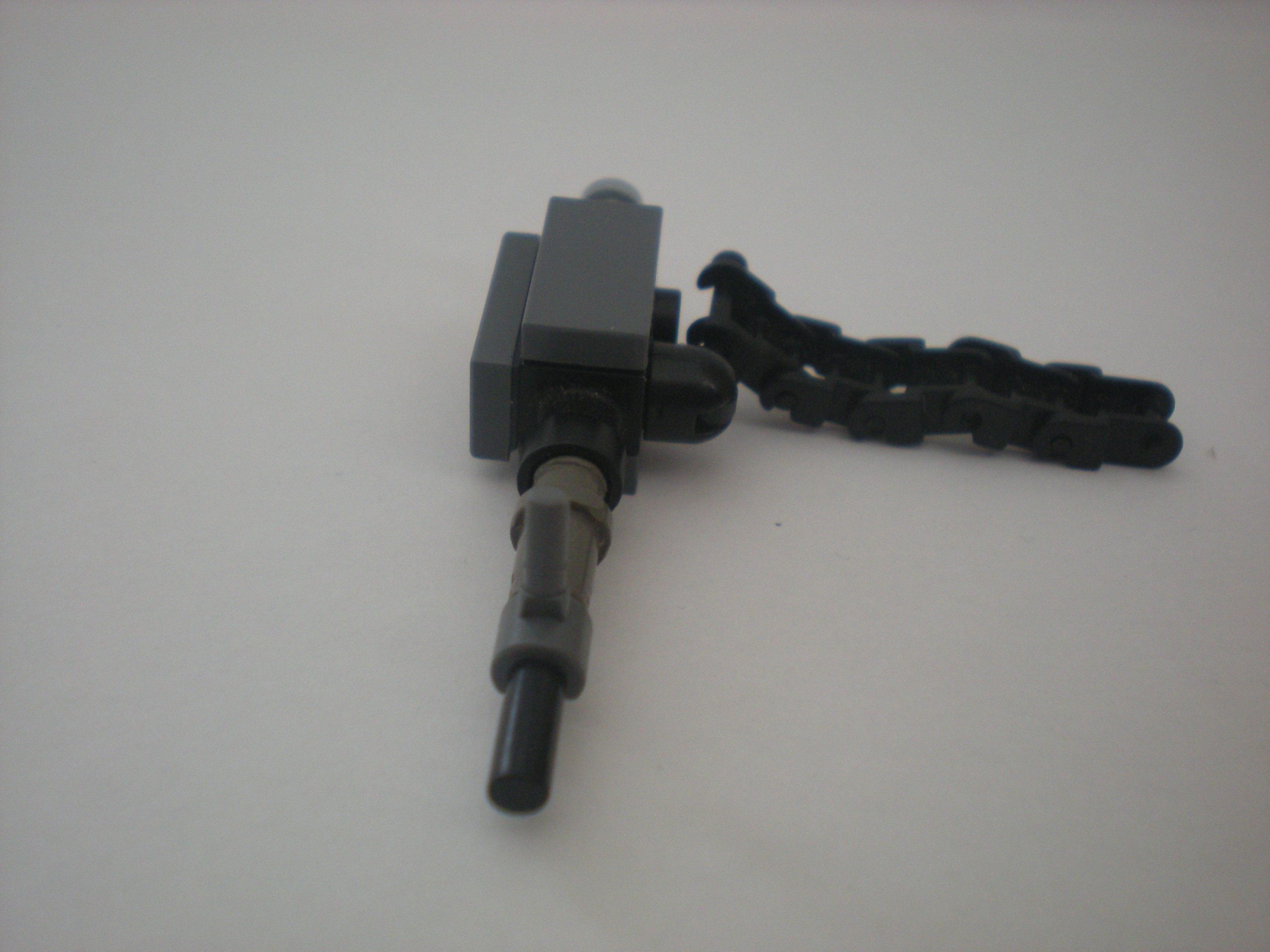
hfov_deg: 42.9
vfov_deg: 32.9
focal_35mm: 44
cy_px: 476
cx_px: 635
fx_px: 1614
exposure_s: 1/19.3
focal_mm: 7.4
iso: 200
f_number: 3.5
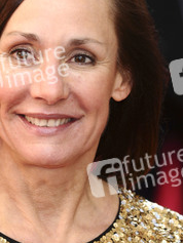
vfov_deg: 4.1
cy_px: 122
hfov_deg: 3.1
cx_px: 47
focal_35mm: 486
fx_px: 3423
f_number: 5.6
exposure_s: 1/250
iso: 320
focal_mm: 200
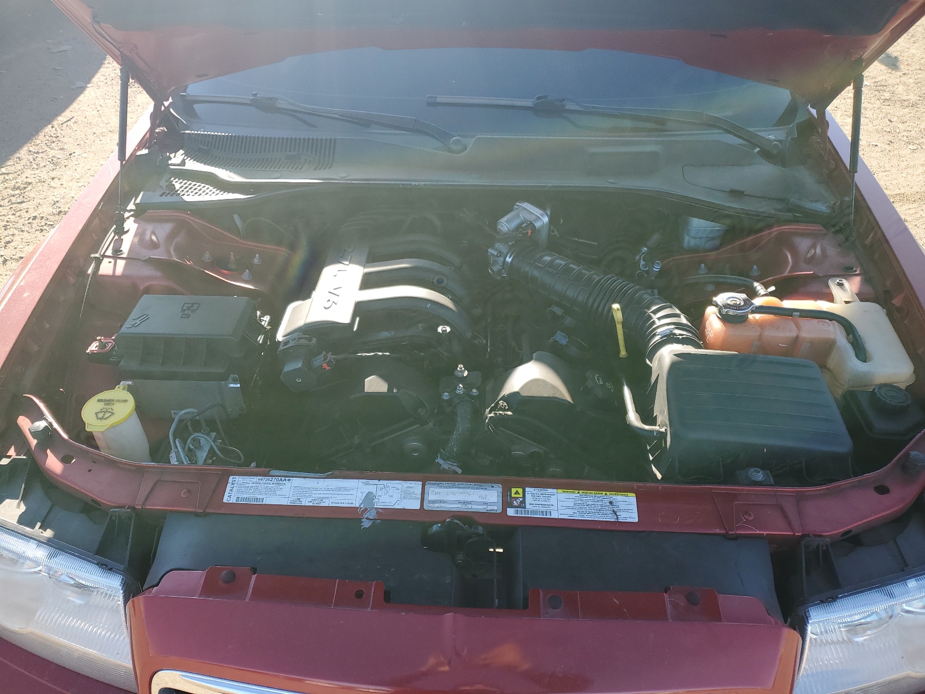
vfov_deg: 53.1
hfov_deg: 67.3
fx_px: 695
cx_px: 462
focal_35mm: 26
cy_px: 347
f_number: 1.5
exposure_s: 1/556
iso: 50
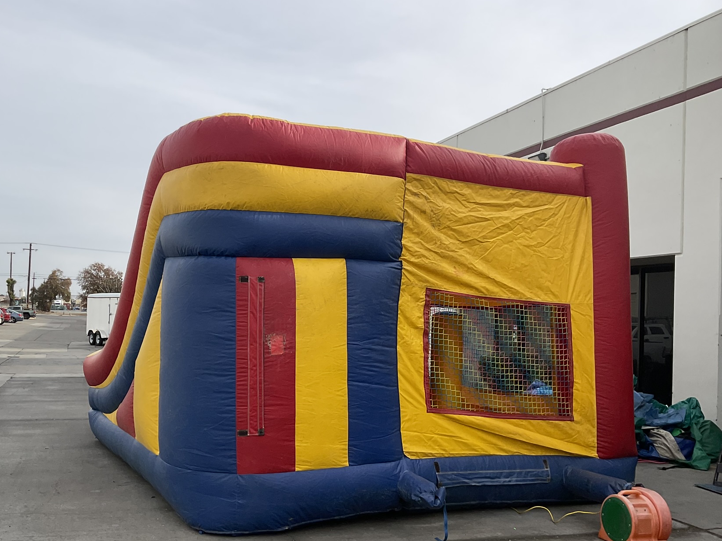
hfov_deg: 51.0
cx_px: 288
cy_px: 299
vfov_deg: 39.6
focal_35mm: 36
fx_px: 751
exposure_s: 1/1730
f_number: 1.8
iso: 16
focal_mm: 3
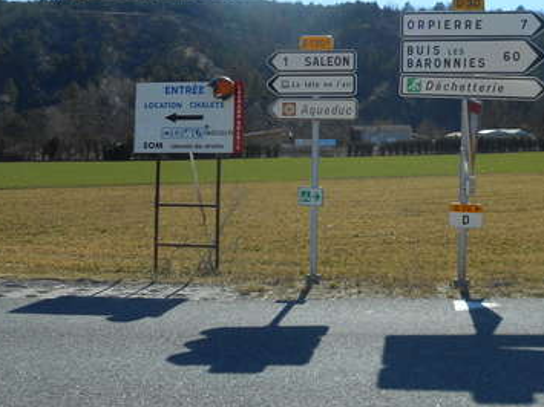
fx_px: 770
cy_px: 129
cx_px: 389
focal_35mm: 49
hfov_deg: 38.2
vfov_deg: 29.4
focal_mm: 5.2
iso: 80
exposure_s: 1/800
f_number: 4
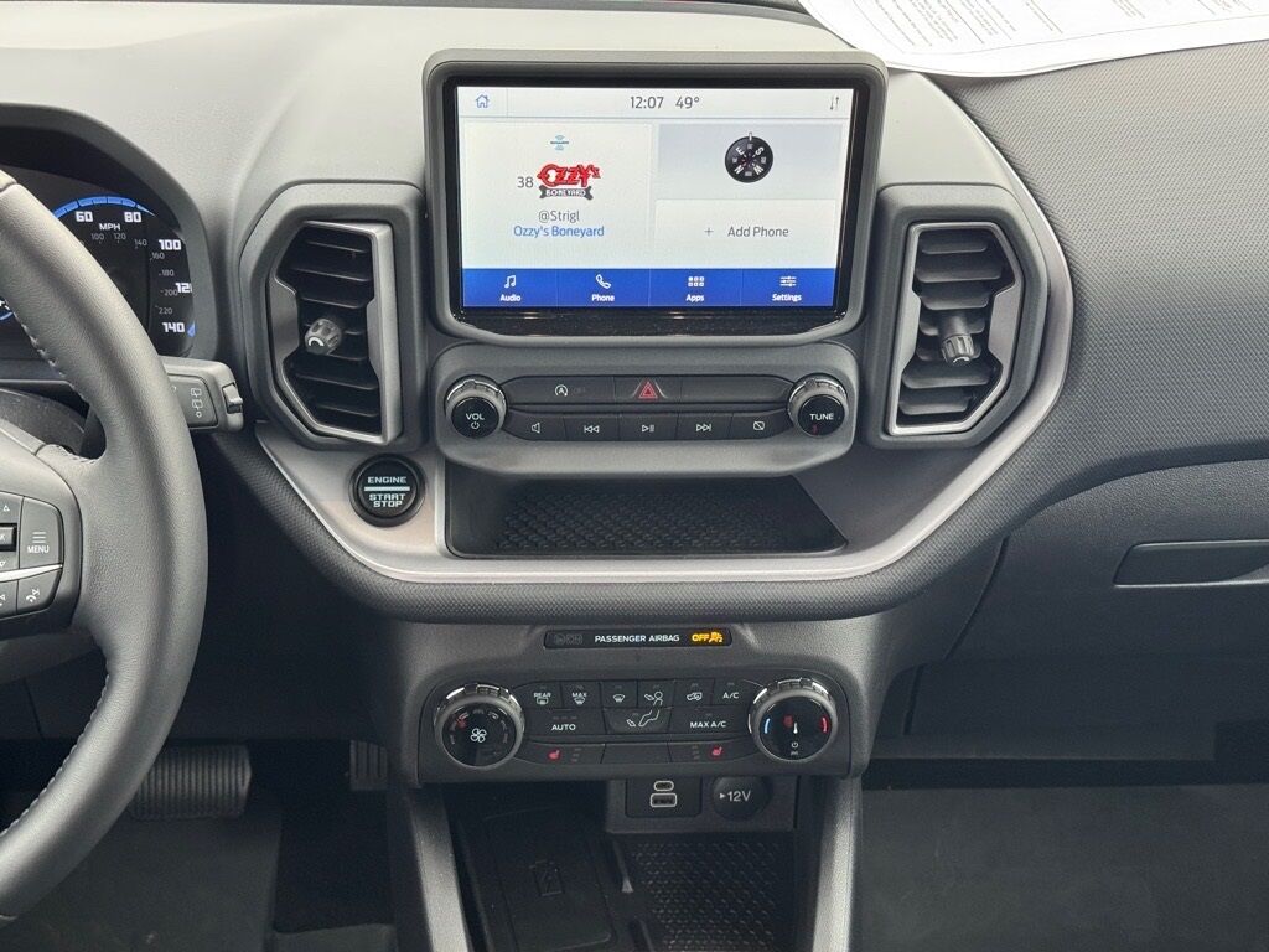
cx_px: 634
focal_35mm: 48
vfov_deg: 30.3
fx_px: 1760
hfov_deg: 39.7
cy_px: 476
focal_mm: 6.76
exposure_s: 1/121
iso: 80
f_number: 1.78
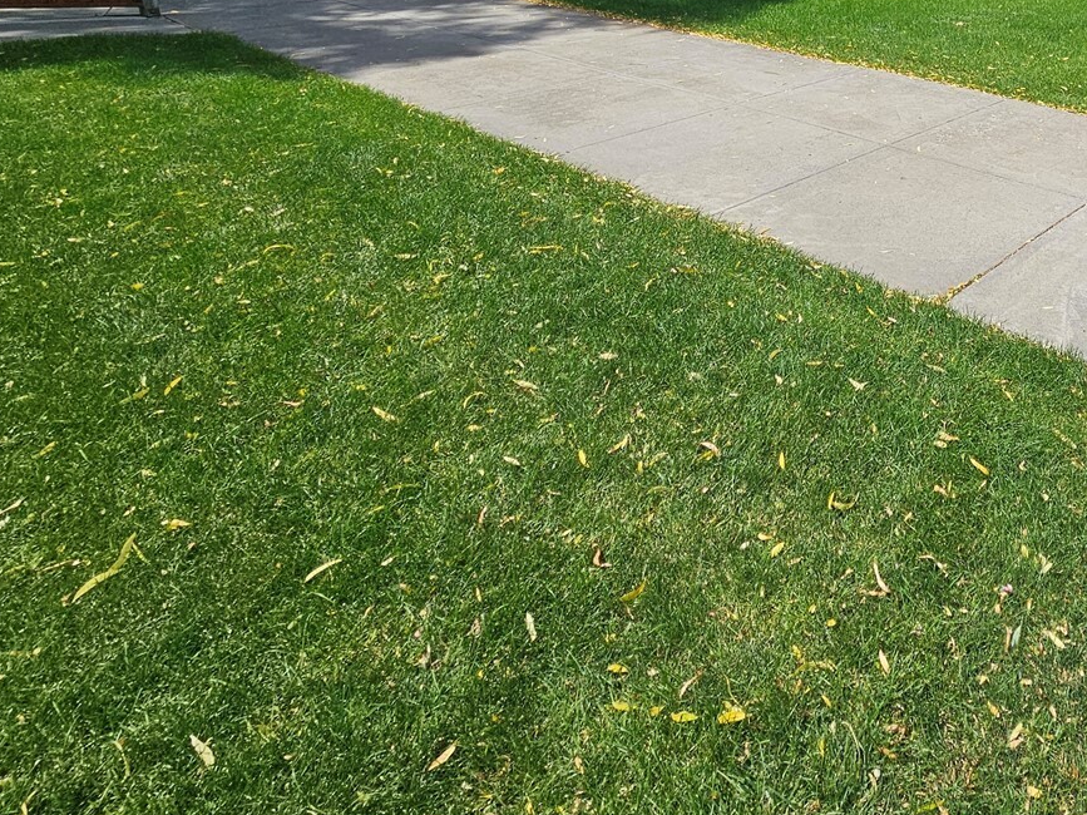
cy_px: 71
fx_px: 754
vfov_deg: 50.0
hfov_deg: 60.2
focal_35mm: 24
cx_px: 987
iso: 50
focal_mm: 2.2
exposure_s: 1/3727
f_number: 2.2
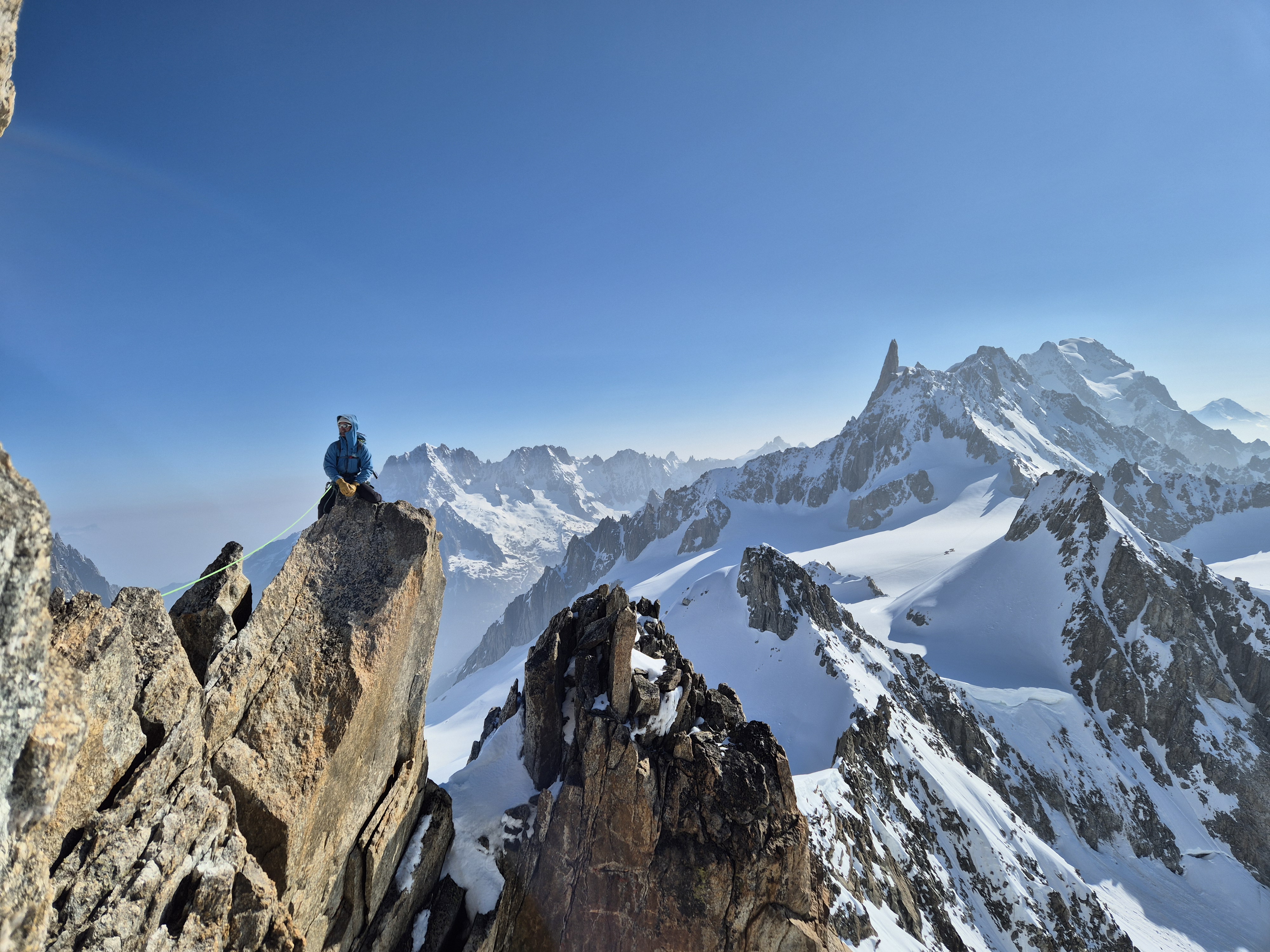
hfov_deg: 73.9
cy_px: 476
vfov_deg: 58.9
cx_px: 635
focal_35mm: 23
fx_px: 844
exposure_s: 1/3712
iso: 25
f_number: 1.8
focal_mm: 5.4
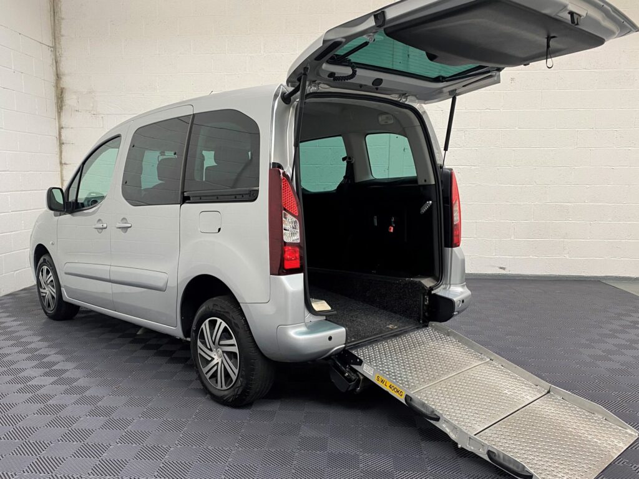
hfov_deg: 67.3
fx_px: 480
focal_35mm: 26
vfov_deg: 53.1
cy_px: 240
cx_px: 320
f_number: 1.8
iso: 80
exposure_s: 1/50
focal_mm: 4.25
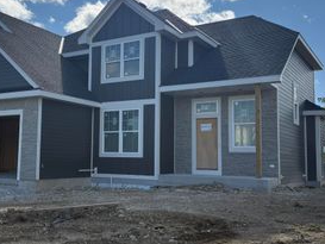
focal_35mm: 44
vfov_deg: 32.9
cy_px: 123
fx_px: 413
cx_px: 113
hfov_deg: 42.4
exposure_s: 1/7353
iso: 100
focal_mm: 6.76
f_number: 1.78
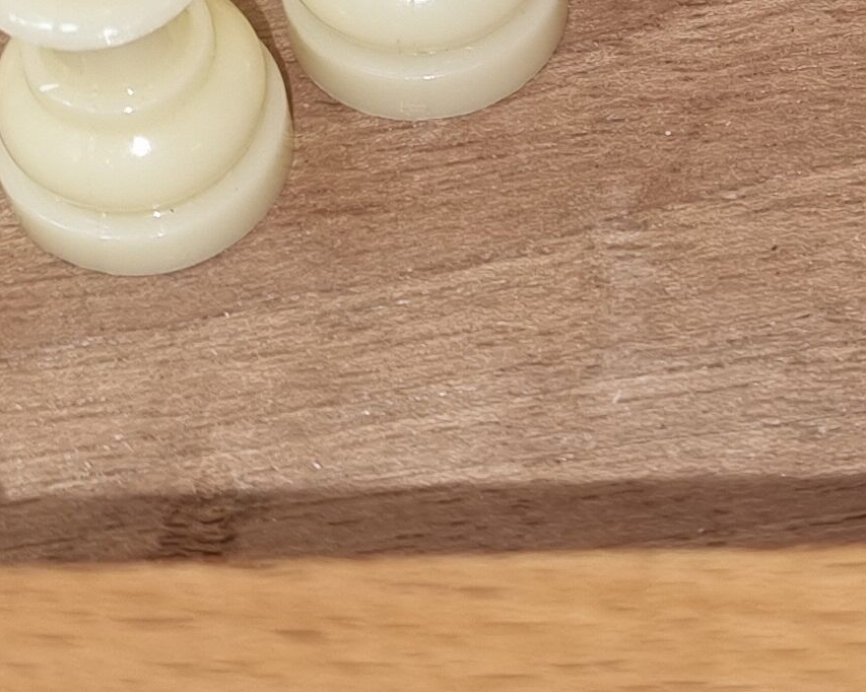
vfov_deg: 12.6
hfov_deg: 15.9
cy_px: -121
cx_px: 729
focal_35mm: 120
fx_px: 3075
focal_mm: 5.4
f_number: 1.8
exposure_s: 1/50
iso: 50
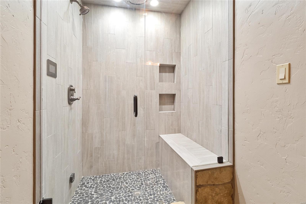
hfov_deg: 96.7
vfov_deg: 73.7
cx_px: 153
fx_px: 136
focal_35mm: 16
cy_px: 102
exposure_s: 1/2.5
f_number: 6.3
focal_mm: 8
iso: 400
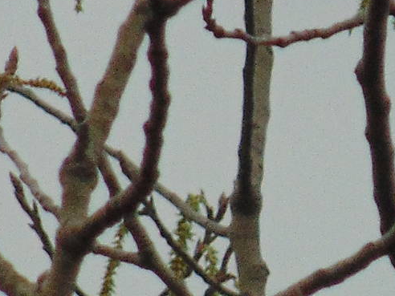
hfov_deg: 1.1
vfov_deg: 0.8
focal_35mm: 1885
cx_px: 415
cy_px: 424
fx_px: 21510
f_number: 5.9
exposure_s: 1/125
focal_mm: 104
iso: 160
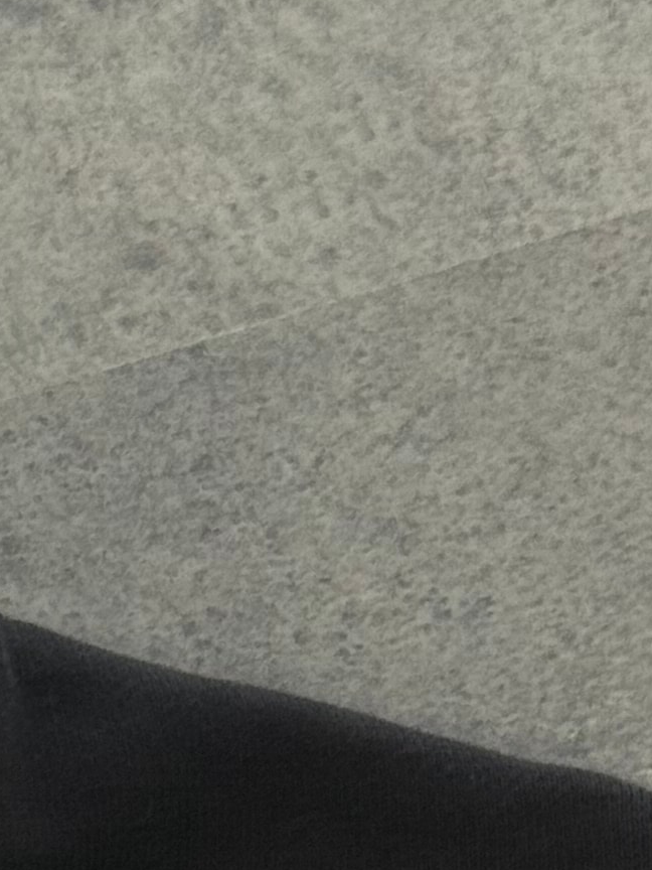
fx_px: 5625
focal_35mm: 224
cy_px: 1655
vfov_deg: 8.4
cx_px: -771
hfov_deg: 6.4
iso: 80
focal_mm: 6.76
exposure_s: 1/100
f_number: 1.78
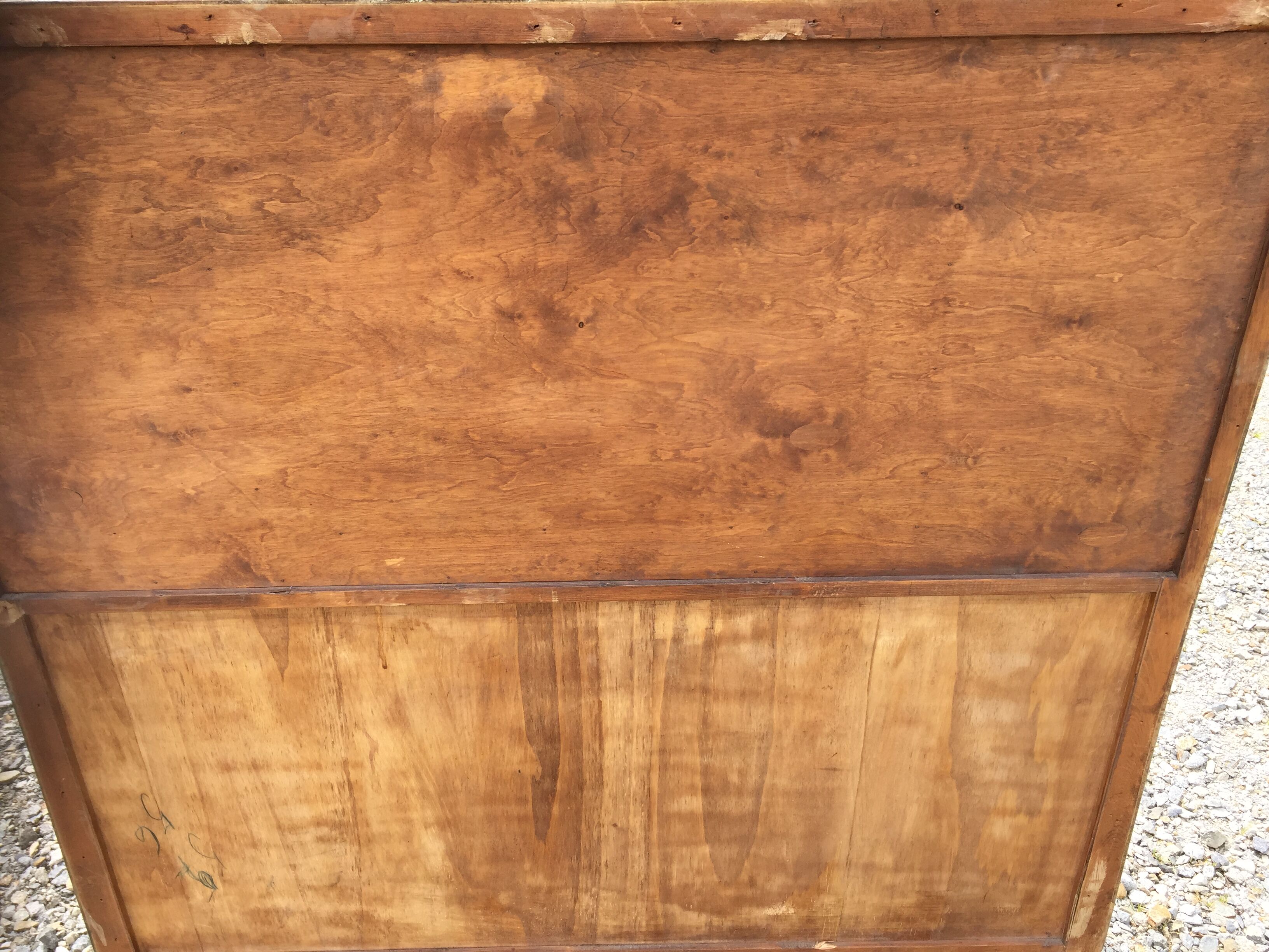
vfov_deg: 48.2
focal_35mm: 29
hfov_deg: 61.7
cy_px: 476
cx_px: 634
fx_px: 1063
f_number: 2.2
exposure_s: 1/465
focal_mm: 4.15
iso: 32
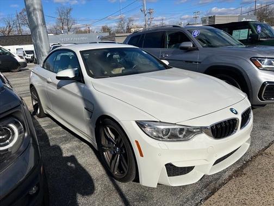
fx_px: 206
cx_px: 137
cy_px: 103
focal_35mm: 26
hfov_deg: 67.3
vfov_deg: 53.1
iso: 50
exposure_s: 1/10309
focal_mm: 5.7
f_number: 1.5
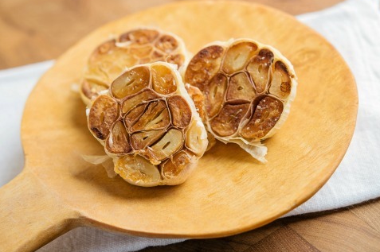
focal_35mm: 88
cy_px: 122
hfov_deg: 23.1
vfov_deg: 15.5
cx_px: 164
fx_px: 928
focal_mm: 60
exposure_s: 1/200
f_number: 5
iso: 64
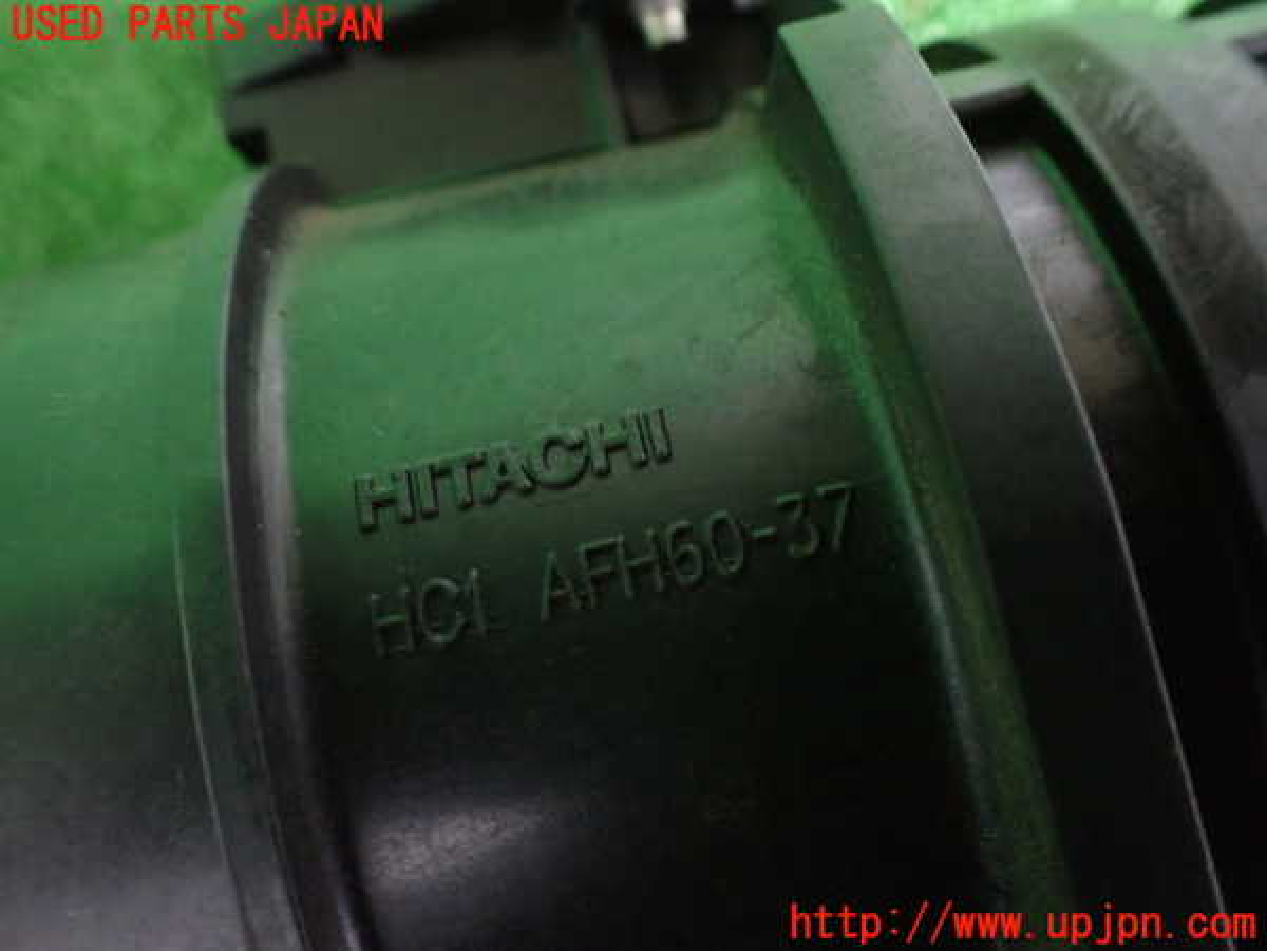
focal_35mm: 30
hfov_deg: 60.0
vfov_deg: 46.8
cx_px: 634
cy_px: 476
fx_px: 1098
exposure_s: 1/30
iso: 1000
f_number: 2.3
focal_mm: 5.4
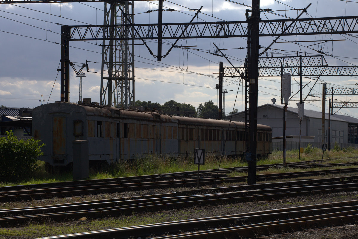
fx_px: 1093
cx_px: 179
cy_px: 120
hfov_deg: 18.6
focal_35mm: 110
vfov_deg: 12.4
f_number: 18
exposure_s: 1/400
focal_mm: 113
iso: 400
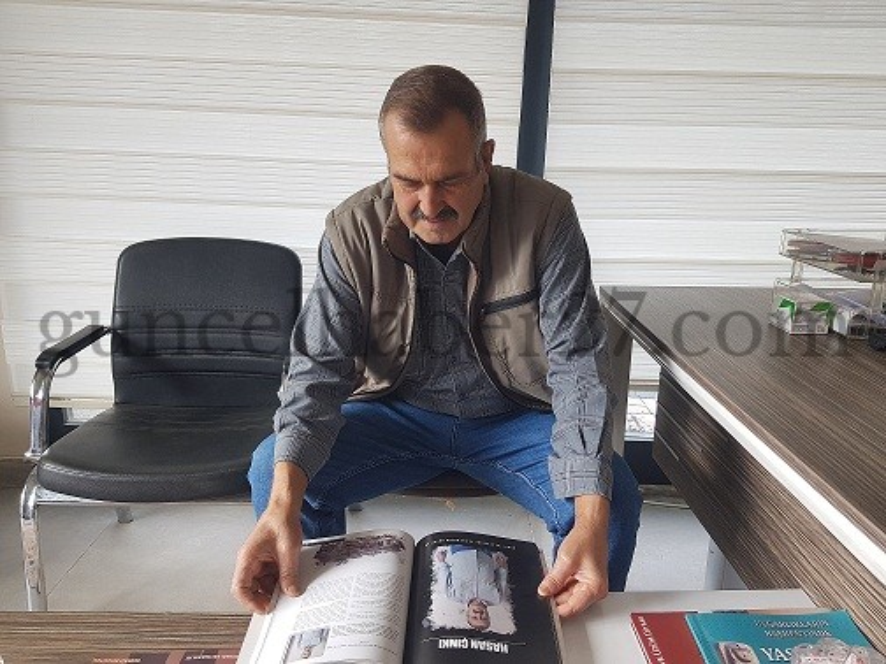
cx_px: 443
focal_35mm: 26
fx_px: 665
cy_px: 332
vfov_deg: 53.1
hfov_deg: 67.3
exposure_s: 1/108
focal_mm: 4.3
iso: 40
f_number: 1.7
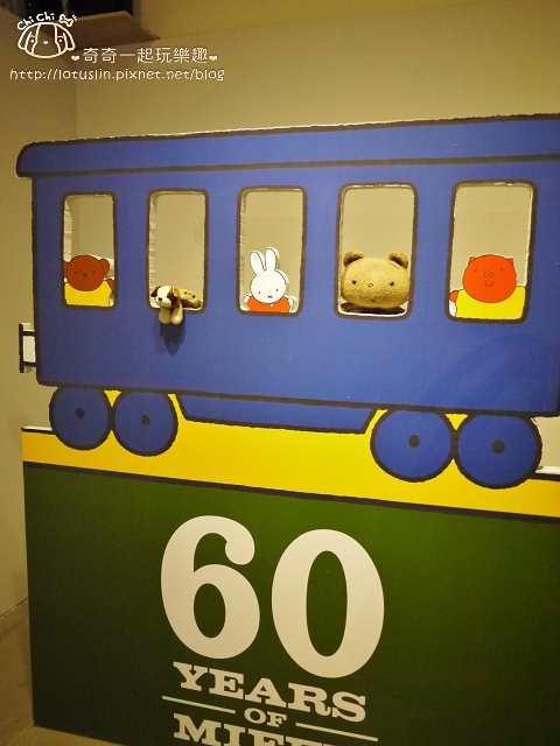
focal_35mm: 28
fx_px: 604
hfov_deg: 49.7
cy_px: 373
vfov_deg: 63.4
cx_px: 280
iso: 800
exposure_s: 1/80
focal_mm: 14
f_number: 2.5
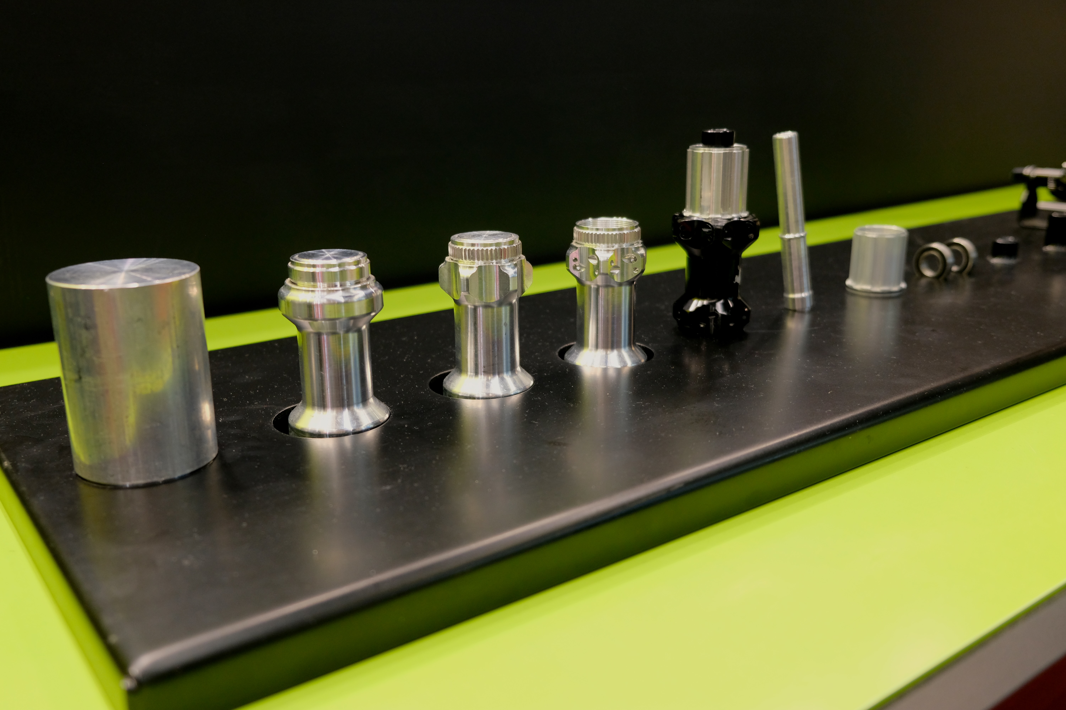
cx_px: 533
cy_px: 355
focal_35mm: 32
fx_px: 947
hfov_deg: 58.7
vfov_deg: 41.1
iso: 800
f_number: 3.2
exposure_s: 1/56
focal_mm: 21.4
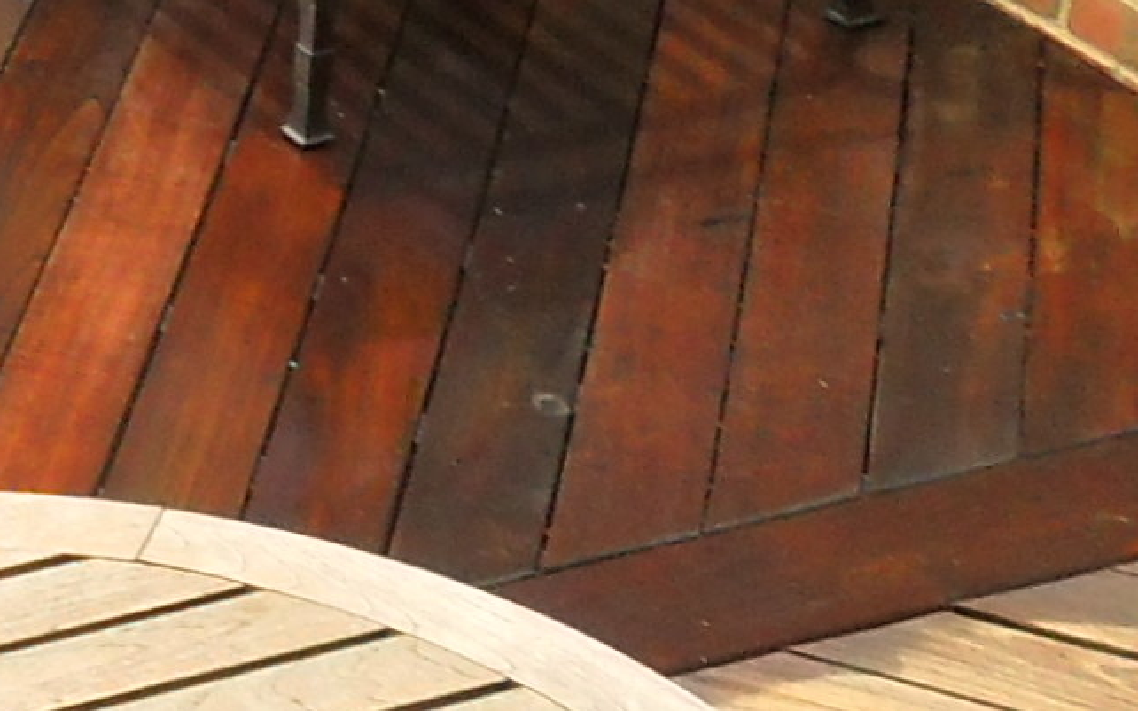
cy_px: 438
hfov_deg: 13.7
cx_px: -902
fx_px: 4248
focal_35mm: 137
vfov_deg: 9.6
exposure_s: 1/250
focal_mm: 4.9
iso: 100
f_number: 3.5
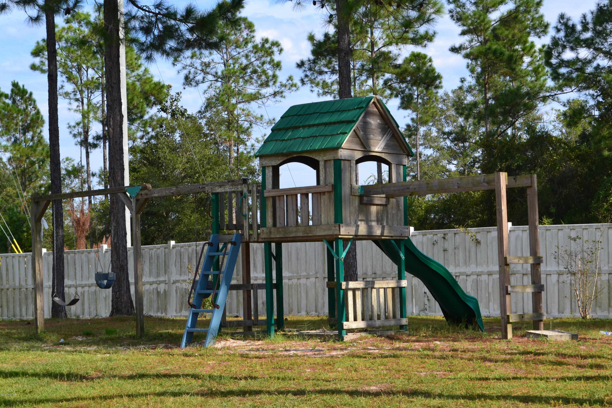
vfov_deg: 16.6
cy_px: 204
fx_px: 1402
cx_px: 306
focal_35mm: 82
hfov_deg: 24.6
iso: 400
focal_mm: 55
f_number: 11
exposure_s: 1/320
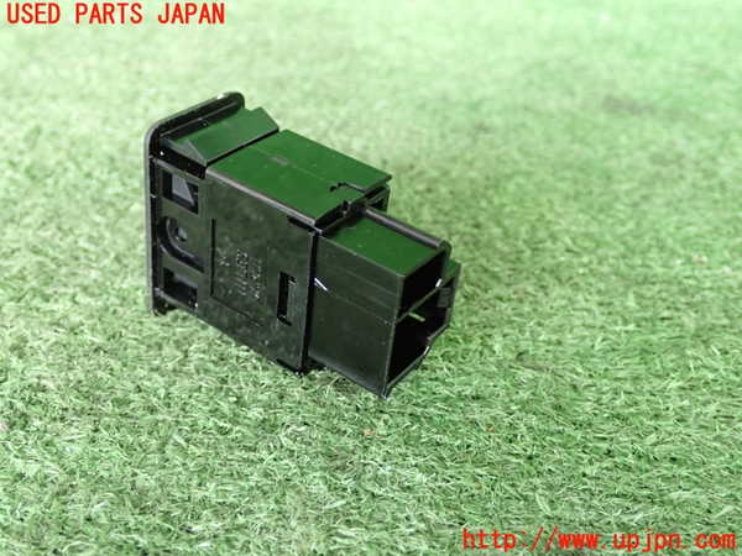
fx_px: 943
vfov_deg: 32.9
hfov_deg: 42.9
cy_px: 278
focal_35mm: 44
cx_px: 371
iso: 400
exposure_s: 1/40
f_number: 2.9
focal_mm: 7.84
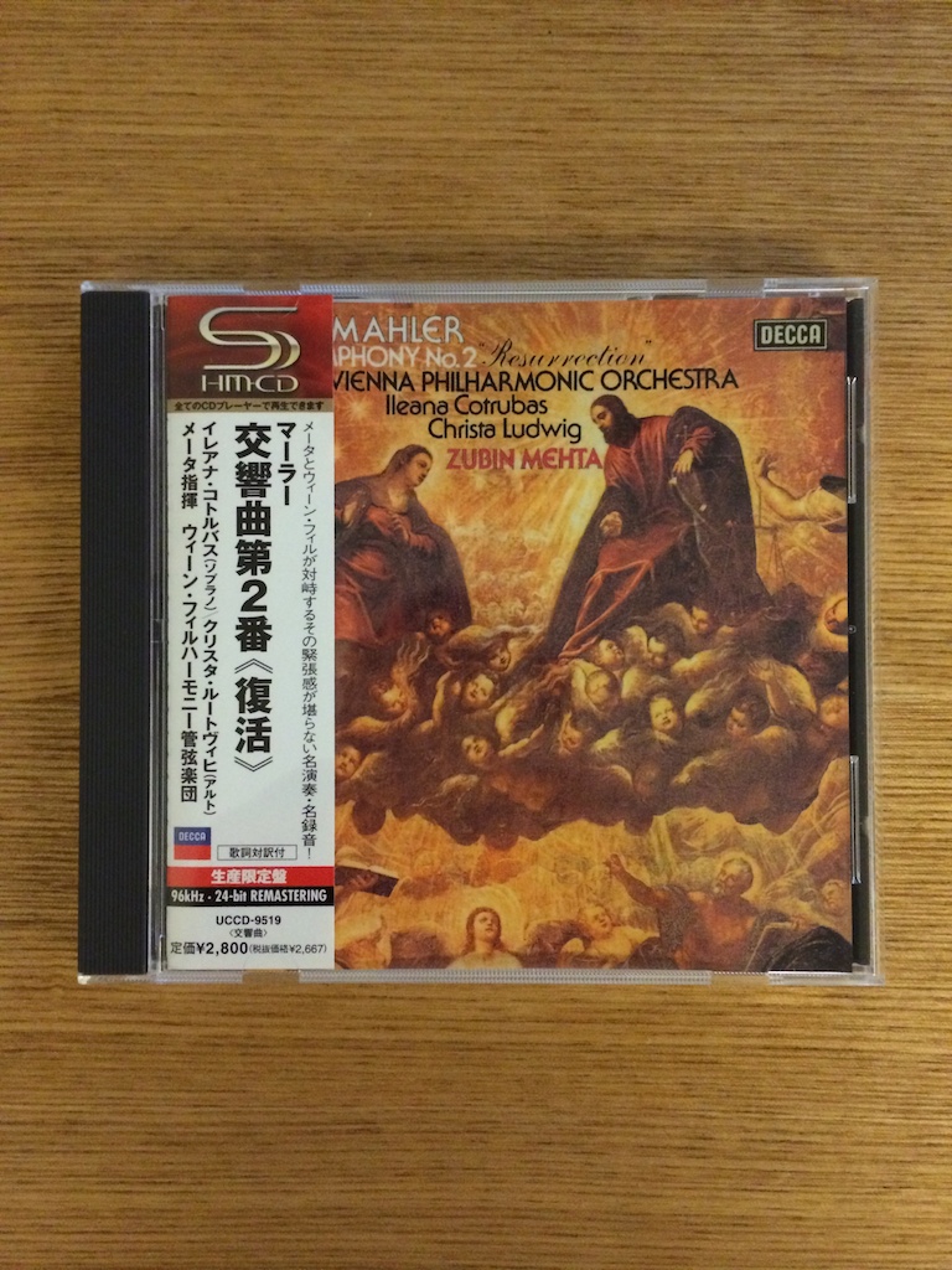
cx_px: 476
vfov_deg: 60.0
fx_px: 1100
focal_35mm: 30
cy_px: 635
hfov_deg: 46.8
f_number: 2.2
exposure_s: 1/17
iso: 400
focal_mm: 4.12
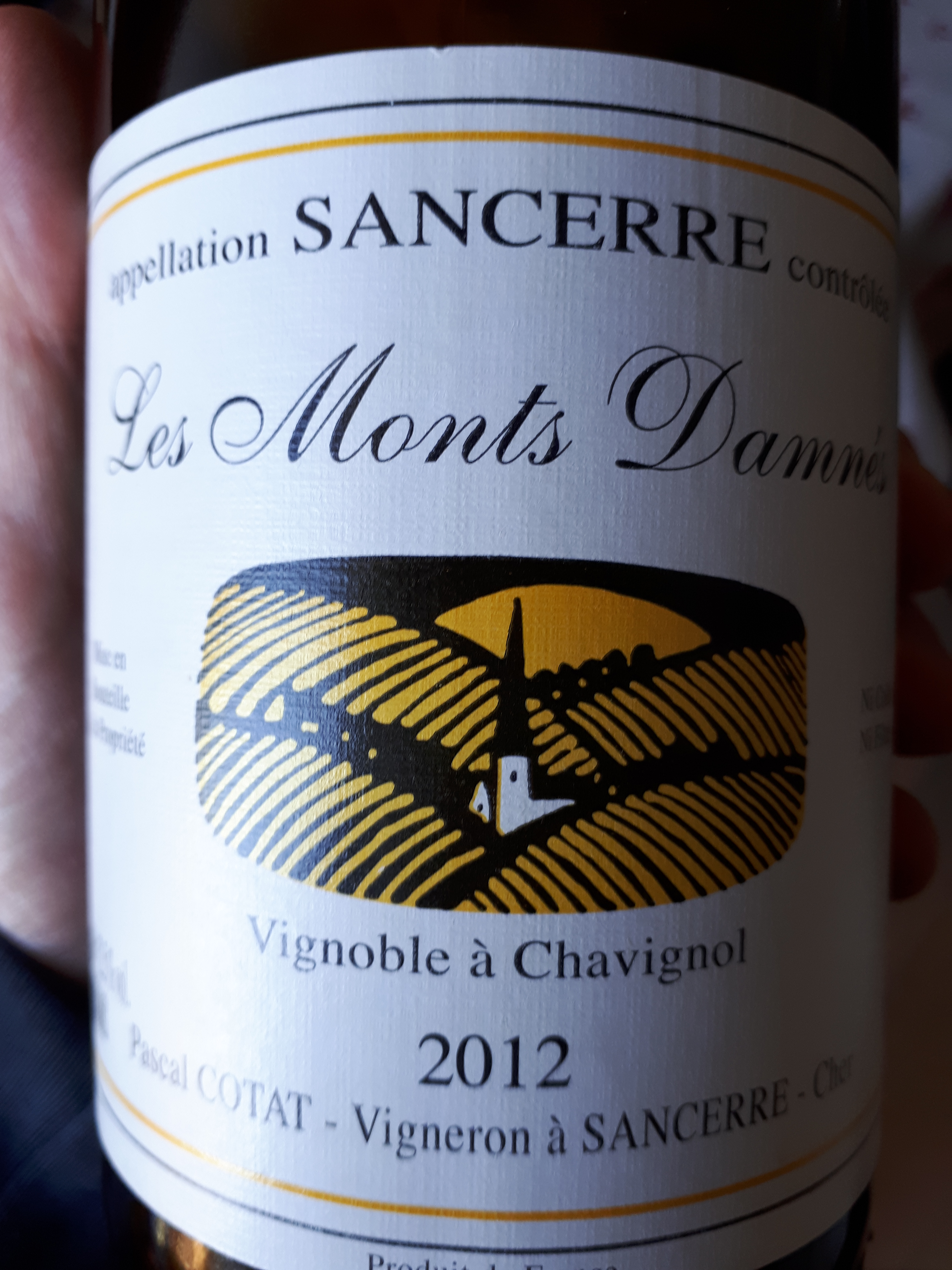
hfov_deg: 51.4
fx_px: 990
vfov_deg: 65.3
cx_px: 476
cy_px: 635
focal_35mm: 27
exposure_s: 1/50
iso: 64
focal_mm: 3.6
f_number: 1.9
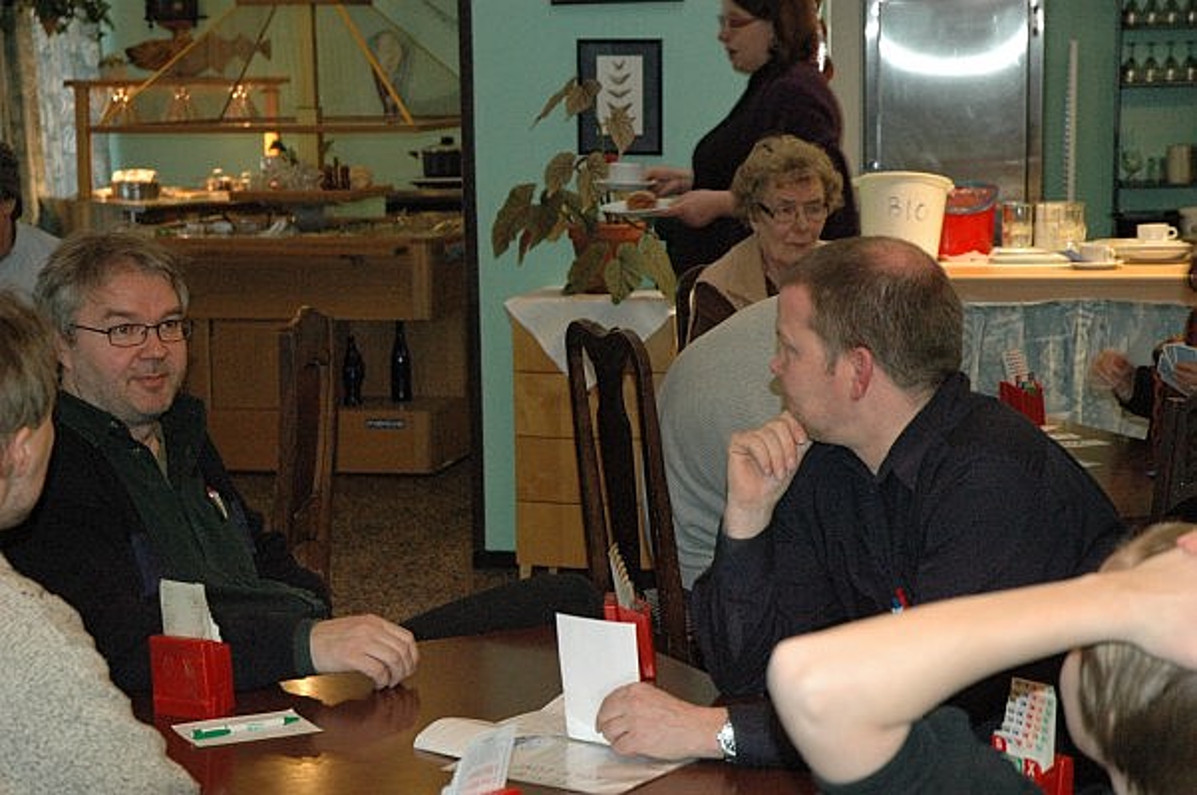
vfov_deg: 18.1
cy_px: 398
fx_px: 2491
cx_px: 598
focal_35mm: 75
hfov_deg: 27.0
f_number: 5
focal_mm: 50
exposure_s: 1/60
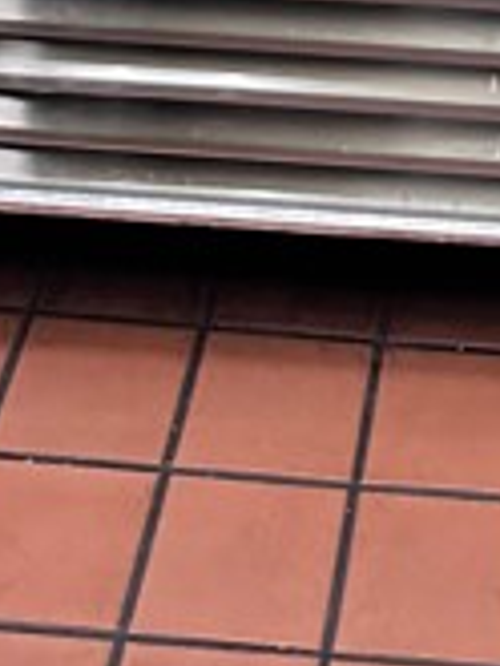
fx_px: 2270
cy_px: -882
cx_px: 544
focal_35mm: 118
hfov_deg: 12.4
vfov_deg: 13.1
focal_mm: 6.86
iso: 640
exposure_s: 1/60
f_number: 1.78
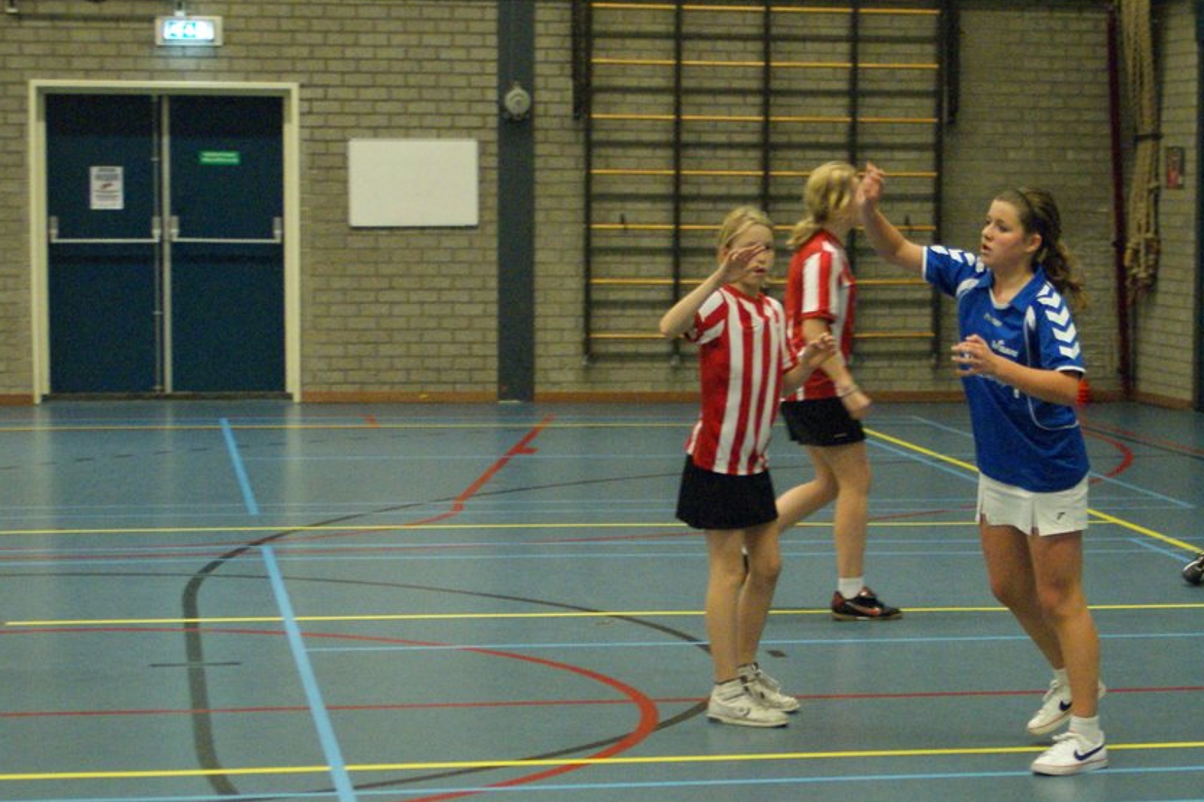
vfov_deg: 18.0
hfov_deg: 26.7
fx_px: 2531
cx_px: 647
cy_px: 315
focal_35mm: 76
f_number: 2.8
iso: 1600
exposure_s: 1/125
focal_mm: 35
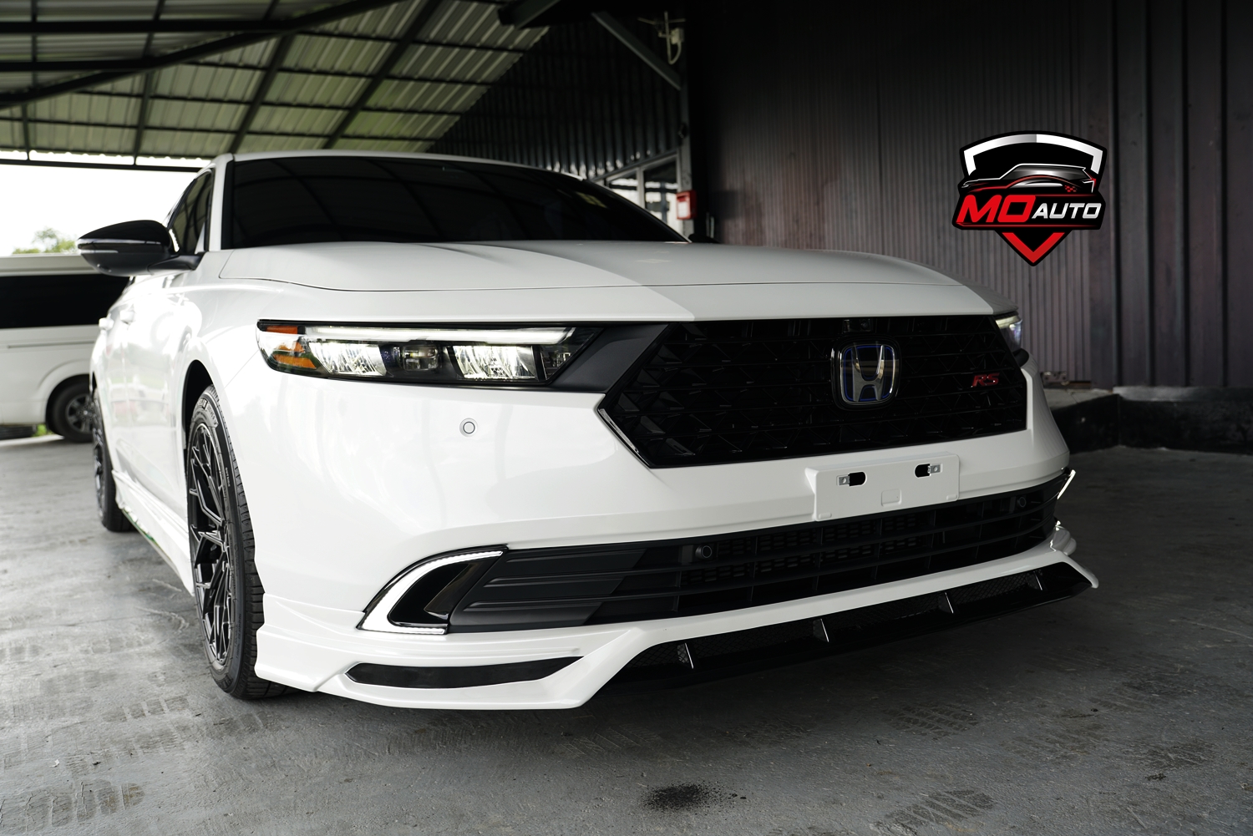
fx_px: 1044
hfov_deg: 61.9
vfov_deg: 43.6
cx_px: 626
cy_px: 418
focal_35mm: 30
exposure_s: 1/100
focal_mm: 30
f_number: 4.5
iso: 100
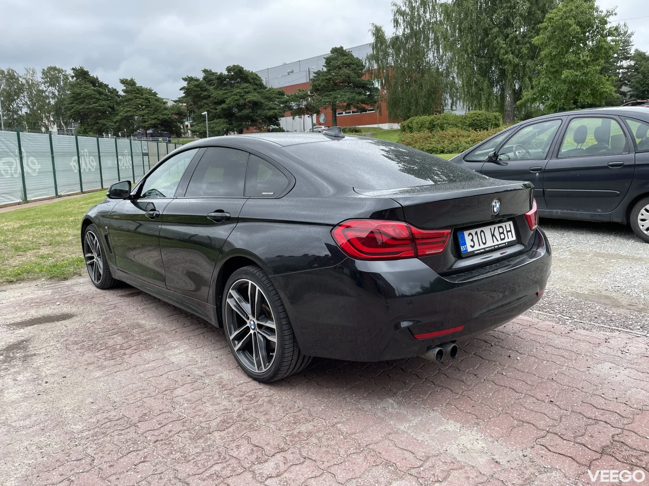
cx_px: 324
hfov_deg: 67.3
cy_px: 243
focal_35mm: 26
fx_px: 487
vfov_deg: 53.1
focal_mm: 4.2
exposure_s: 1/801
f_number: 1.6
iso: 32
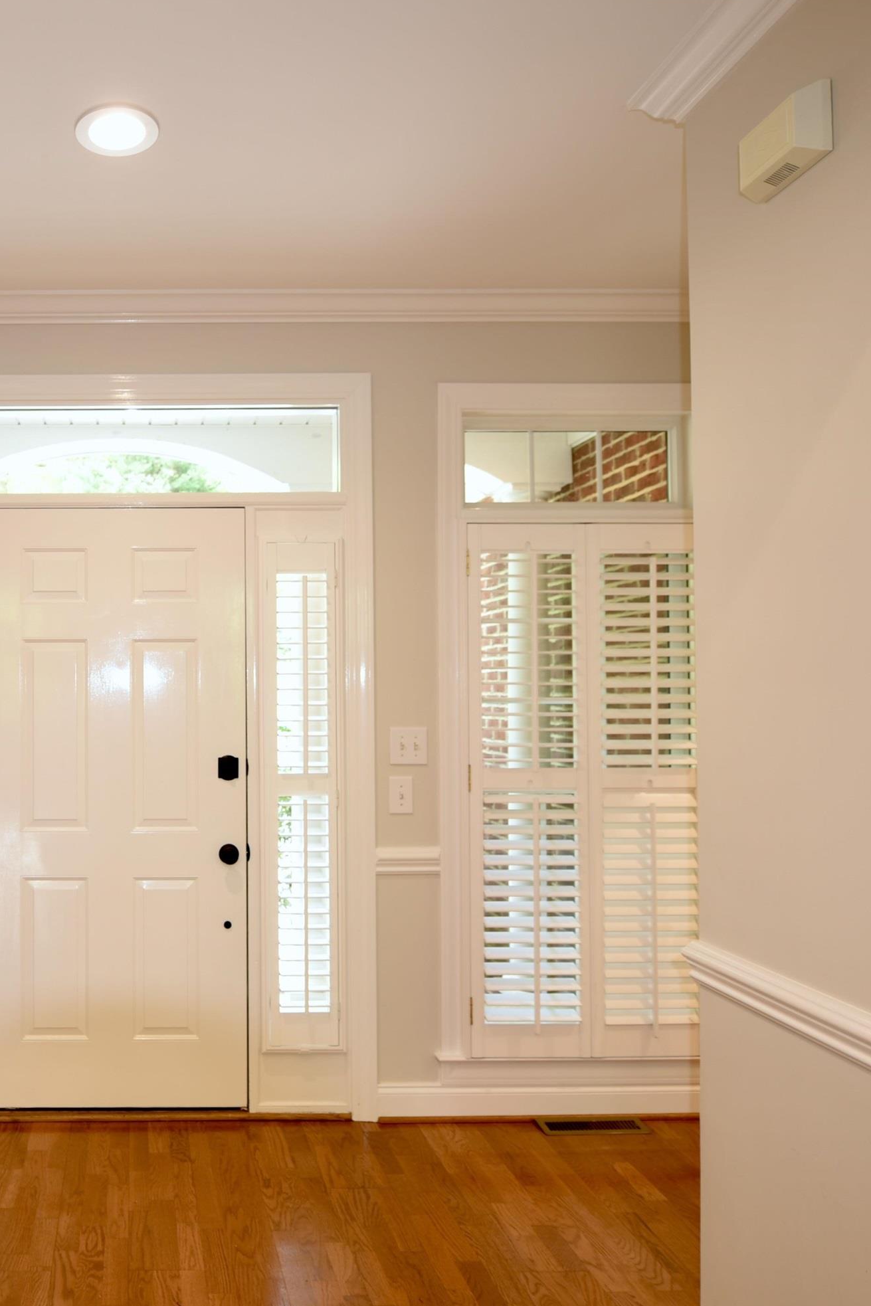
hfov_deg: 47.3
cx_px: 126
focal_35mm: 25
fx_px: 907
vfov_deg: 71.5
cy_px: 673
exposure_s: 1/13
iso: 100
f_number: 2.8
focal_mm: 16
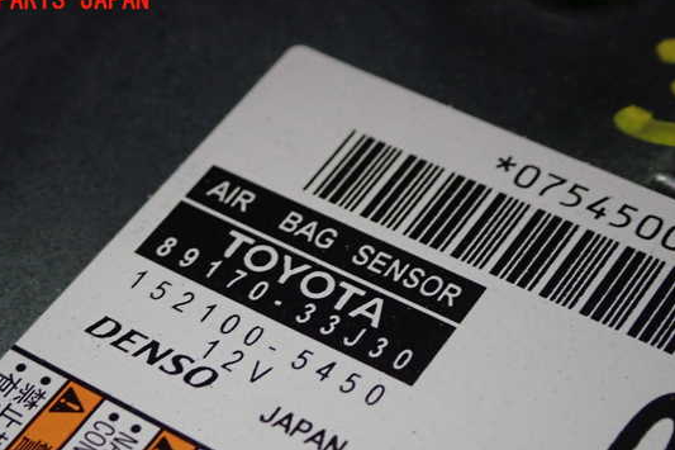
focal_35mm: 103
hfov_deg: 19.8
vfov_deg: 13.3
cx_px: 299
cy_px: 270
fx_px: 1931
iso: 400
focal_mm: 15.66
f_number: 4.5
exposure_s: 1/80
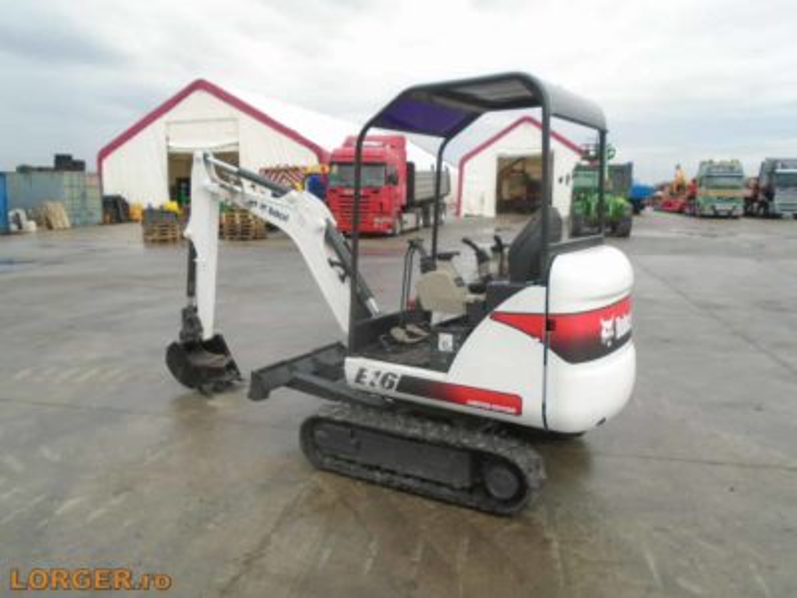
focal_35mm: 26
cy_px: 299
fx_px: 599
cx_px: 398
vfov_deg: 53.1
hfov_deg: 67.3
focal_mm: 4.6
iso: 100
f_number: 3.2
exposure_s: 1/320
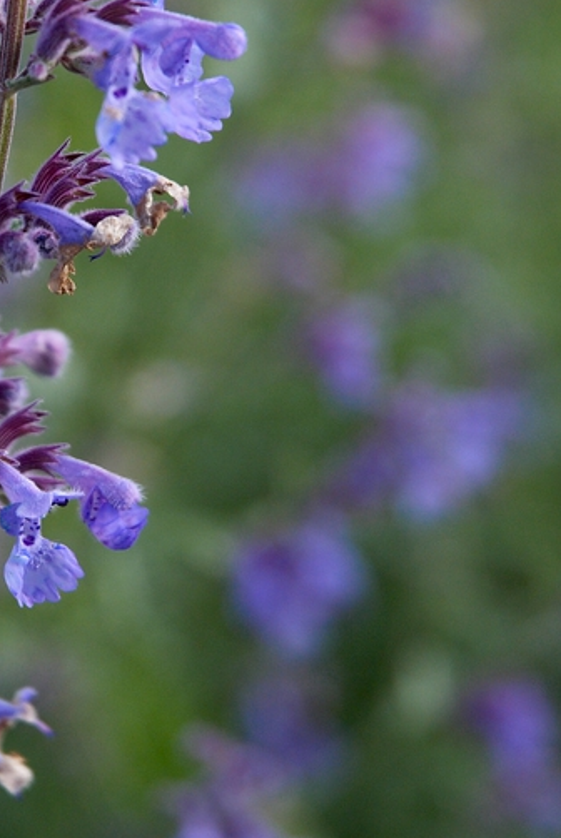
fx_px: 4988
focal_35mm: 214
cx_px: 54
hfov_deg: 6.4
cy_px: 249
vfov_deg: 9.6
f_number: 5.6
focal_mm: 70
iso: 400
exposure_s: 1/350
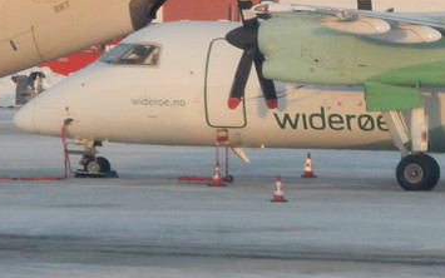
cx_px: 508
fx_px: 8855
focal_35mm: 730
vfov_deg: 1.8
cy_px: -83
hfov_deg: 2.9
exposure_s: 1/250
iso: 250
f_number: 6.3
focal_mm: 40.9
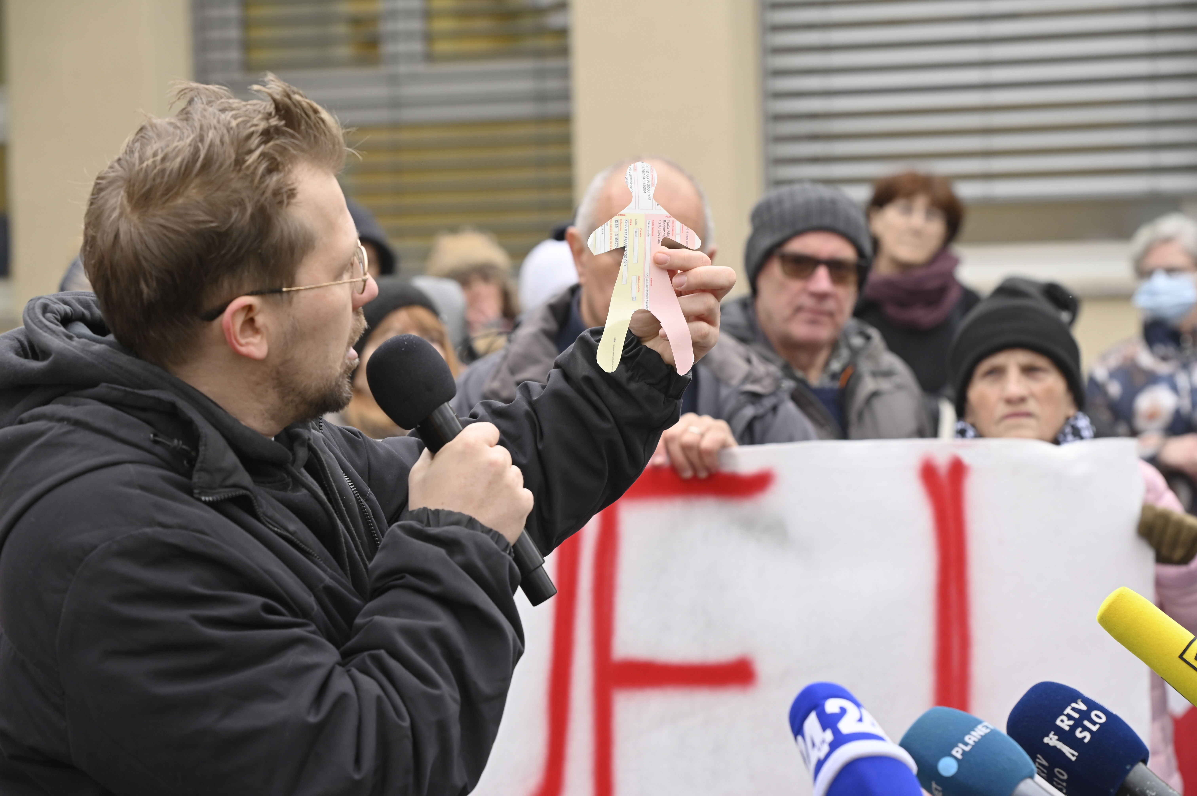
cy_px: 398
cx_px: 598
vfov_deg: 12.4
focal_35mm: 110
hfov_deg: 18.6
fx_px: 3655
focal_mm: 110
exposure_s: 1/200
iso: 640
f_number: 5.6
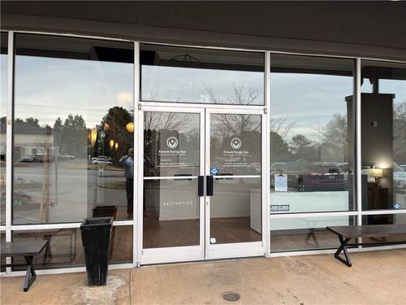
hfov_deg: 67.3
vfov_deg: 53.1
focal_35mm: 26
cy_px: 152
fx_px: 305
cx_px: 203
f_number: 1.6
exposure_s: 1/129
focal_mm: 5.1
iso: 32
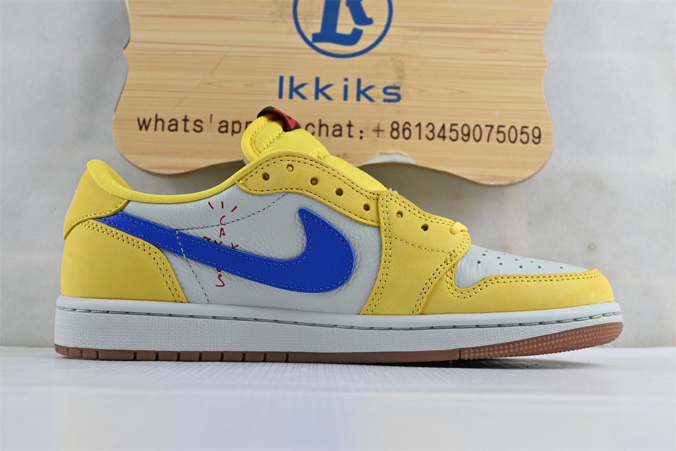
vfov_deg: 27.7
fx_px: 915
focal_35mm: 49
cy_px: 226
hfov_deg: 40.5
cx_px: 338
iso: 100
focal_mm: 32.5
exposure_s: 1/50
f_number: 5
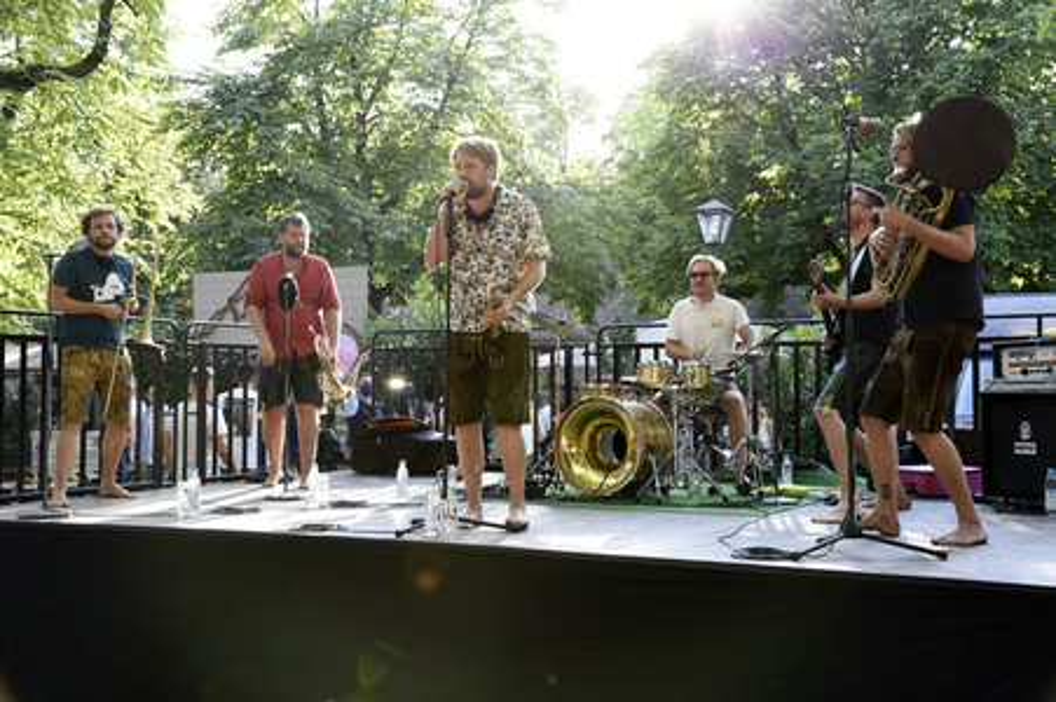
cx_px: 528
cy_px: 351
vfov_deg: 29.2
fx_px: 1348
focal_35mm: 46
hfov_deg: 42.8
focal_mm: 46
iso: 400
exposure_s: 1/80
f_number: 6.3
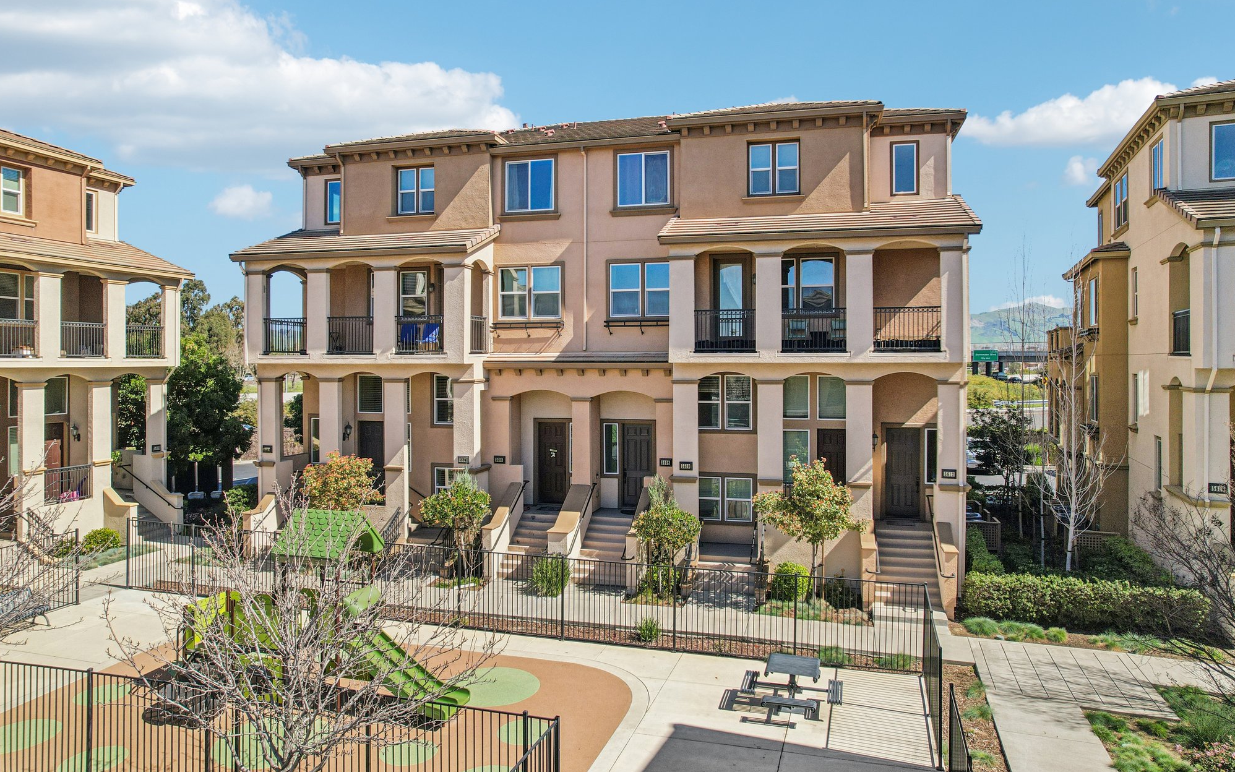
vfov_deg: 53.0
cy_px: 360
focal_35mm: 23
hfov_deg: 77.2
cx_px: 616
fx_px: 774
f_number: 2.8
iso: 130
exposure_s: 1/240
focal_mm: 8.4
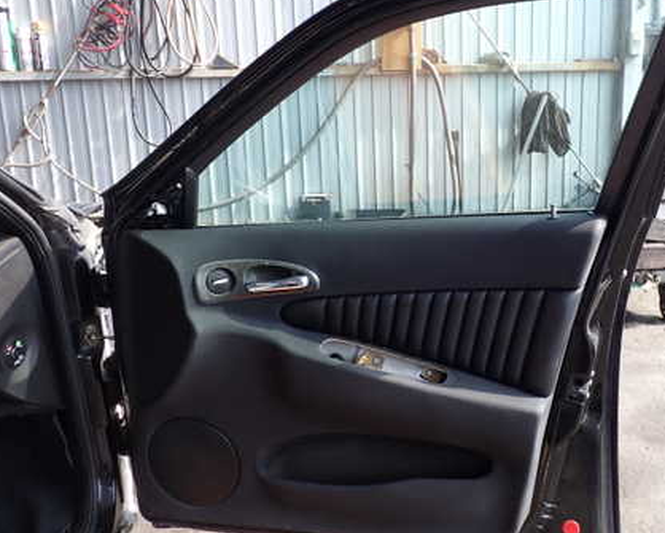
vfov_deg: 35.7
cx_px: 466
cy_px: 232
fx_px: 827
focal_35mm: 42
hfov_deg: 42.9
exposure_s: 1/125
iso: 100
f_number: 3.2
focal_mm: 5.4
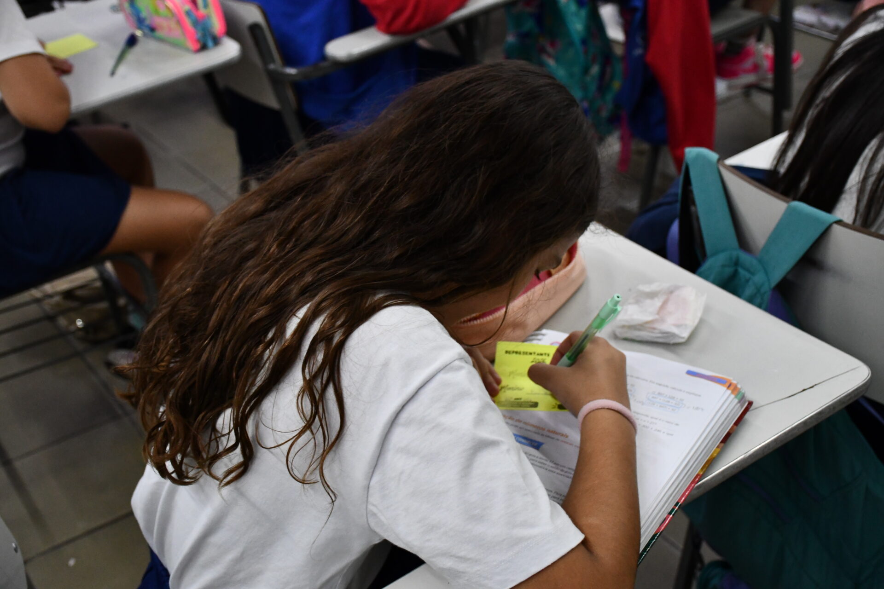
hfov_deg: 41.1
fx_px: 1179
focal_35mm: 48
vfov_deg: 28.1
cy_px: 294
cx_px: 442
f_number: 4
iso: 3200
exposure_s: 1/125
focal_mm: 32
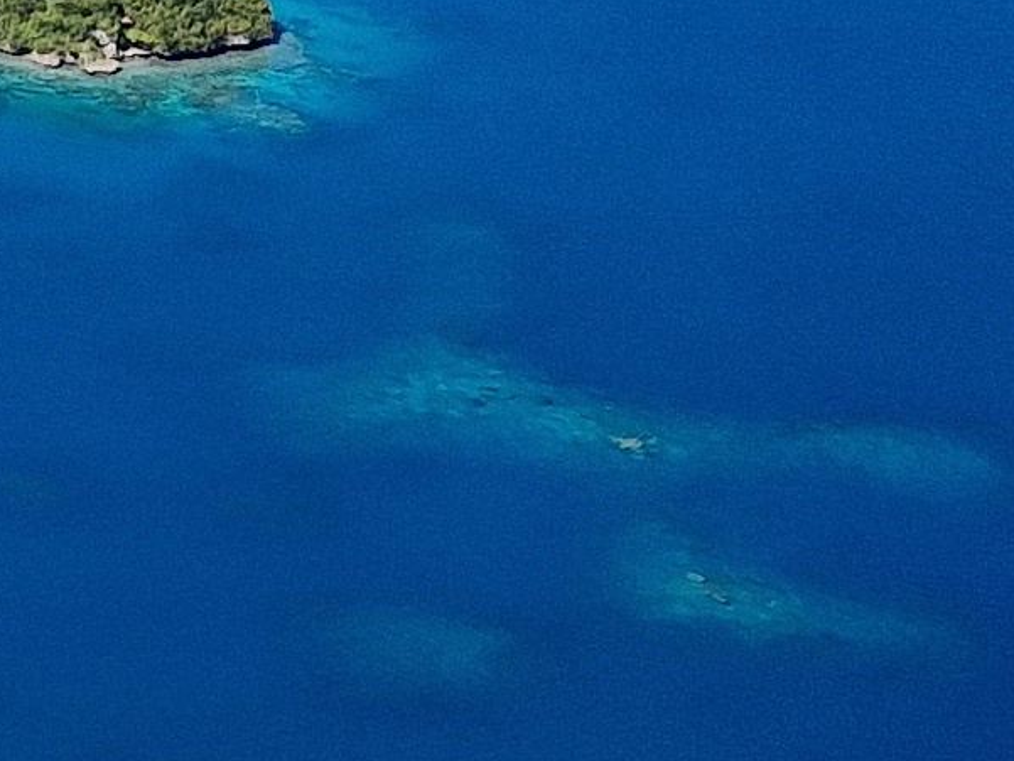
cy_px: -187
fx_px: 4483
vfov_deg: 9.6
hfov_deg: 11.2
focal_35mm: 153
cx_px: -1254
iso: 50
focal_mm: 5.4
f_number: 1.8
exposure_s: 1/2272
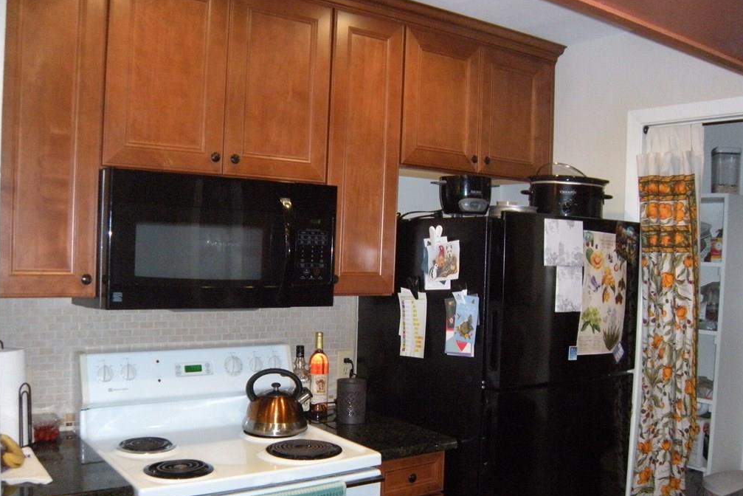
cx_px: 370
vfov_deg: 35.9
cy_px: 269
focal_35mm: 37
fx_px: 764
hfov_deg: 51.9
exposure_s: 1/60
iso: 400
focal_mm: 5.9
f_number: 3.8
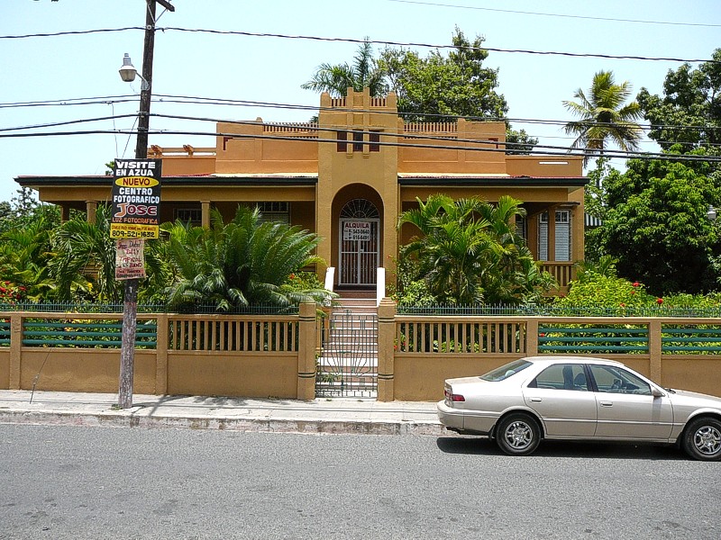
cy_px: 270
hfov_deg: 52.6
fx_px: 729
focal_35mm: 35
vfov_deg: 40.7
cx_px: 360
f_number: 5
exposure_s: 1/400
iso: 80
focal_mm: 5.2
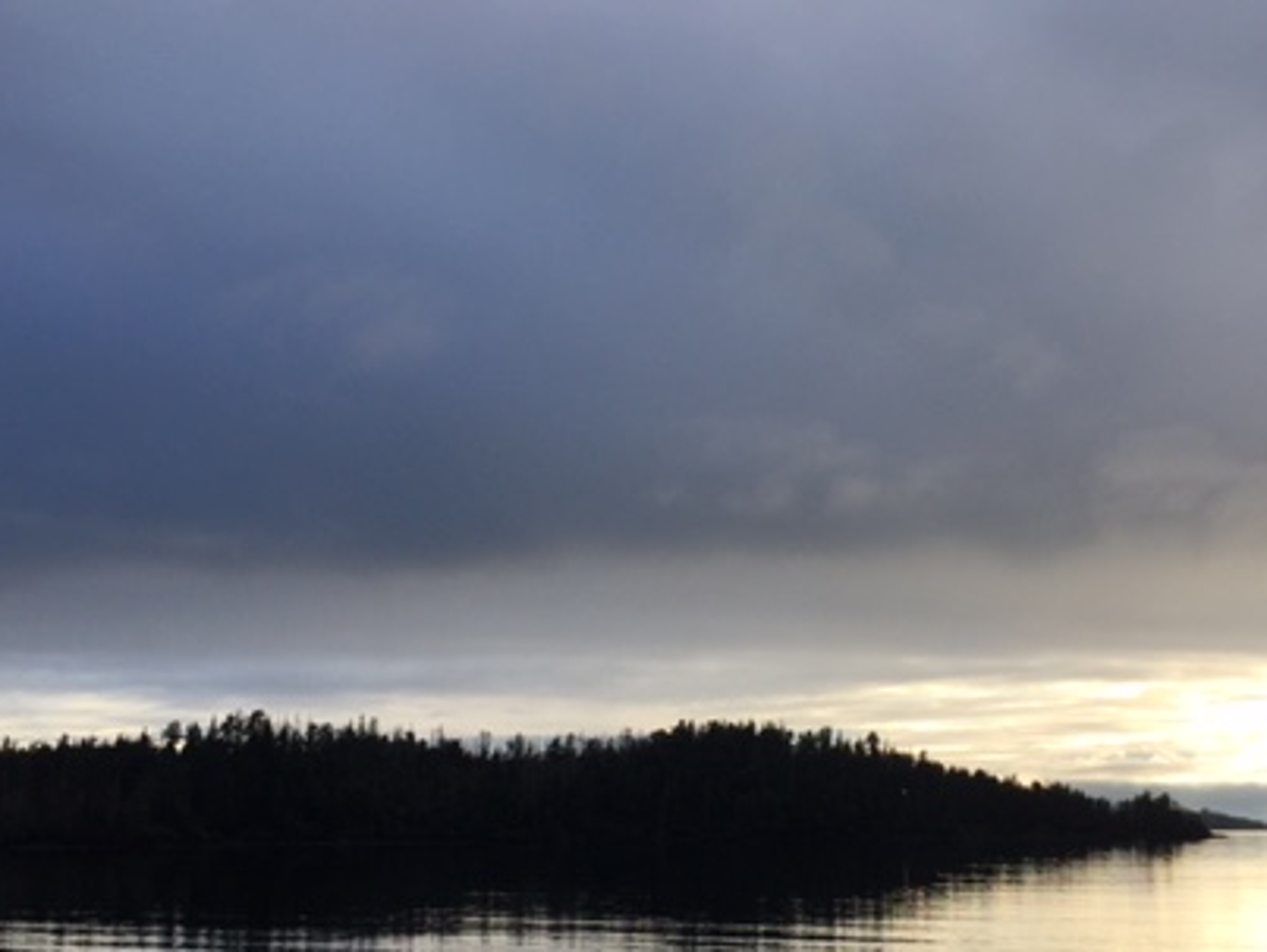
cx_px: 726
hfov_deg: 41.1
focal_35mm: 46
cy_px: 669
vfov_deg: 31.2
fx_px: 1685
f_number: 2.2
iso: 32
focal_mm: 4.15
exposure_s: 1/1582
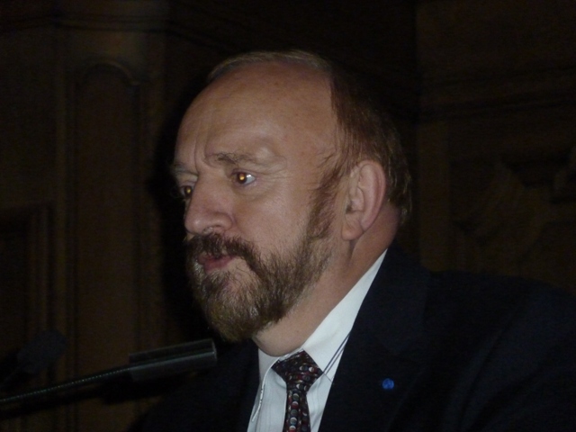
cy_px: 216
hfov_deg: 8.2
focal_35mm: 242
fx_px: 4027
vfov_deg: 6.1
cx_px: 288
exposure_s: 1/125
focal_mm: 39.7
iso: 800
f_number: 4.7
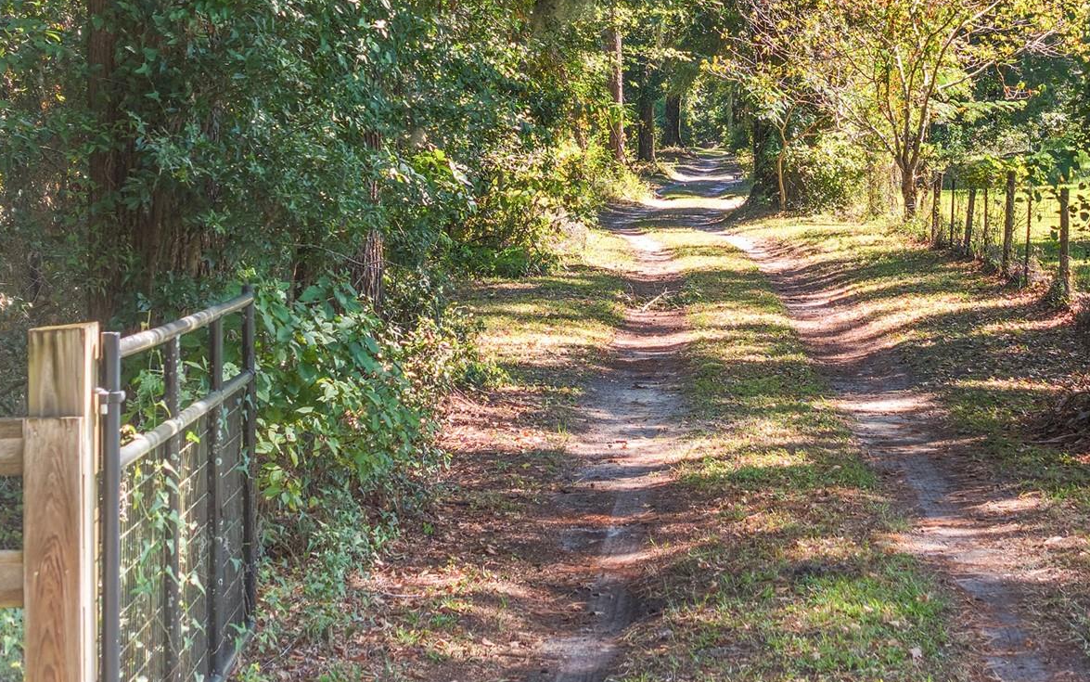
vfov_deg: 12.9
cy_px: 189
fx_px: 3001
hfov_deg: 20.5
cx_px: 705
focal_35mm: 101
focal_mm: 19.35
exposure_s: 1/120
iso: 100
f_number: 2.8
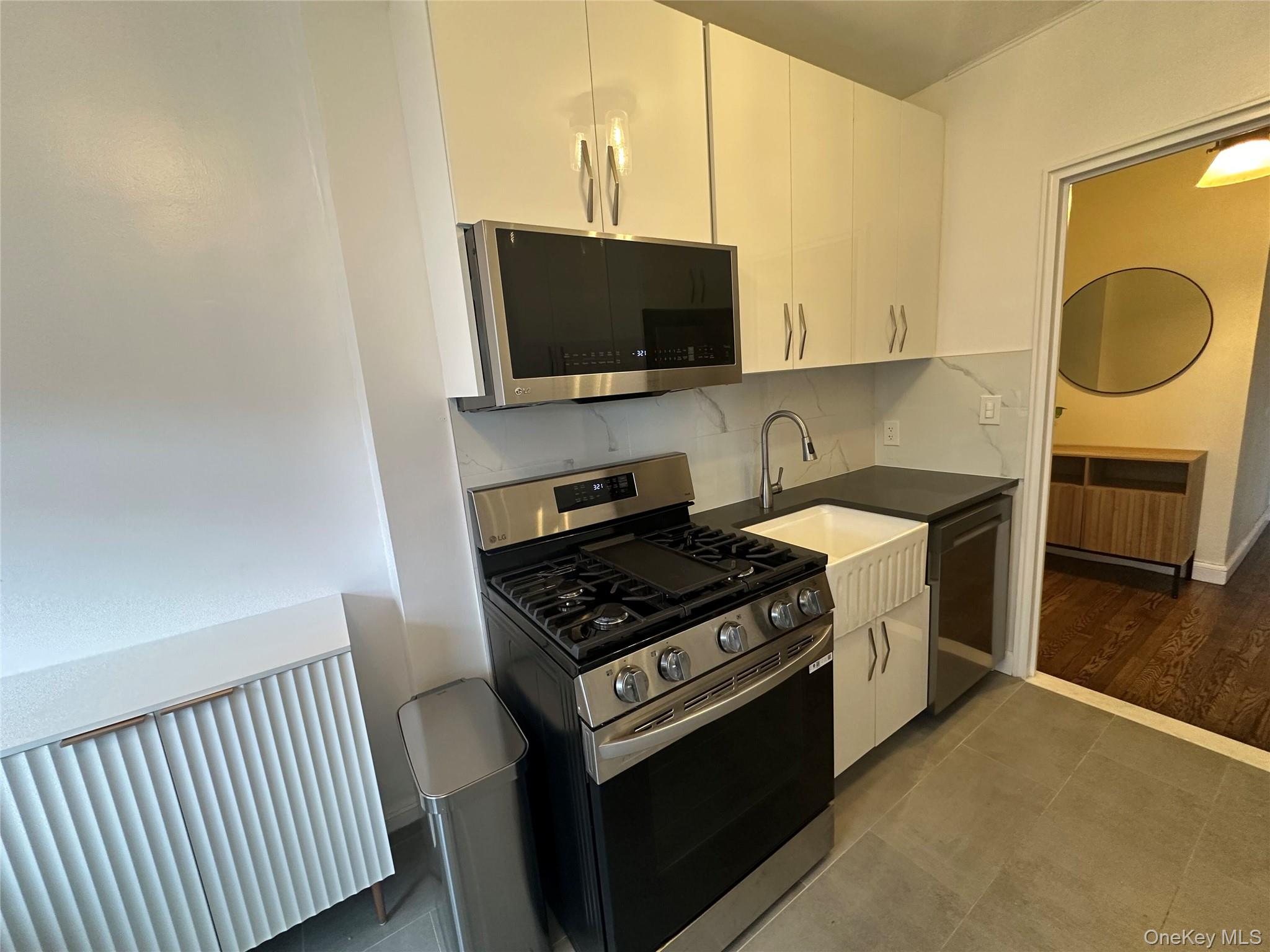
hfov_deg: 102.1
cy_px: 476
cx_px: 635
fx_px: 514
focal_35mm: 14
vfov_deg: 85.7
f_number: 2.2
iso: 250
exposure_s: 1/60
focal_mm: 2.22
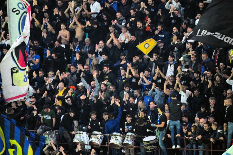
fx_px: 3884
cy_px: 78
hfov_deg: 3.4
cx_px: 116
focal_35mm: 600
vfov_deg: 2.3
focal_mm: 600
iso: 4000
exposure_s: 1/125
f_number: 6.3
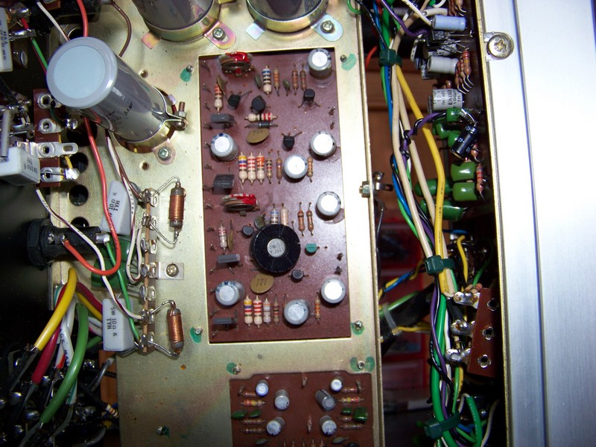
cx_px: 298
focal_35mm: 36
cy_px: 224
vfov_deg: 39.7
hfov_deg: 51.4
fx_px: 620
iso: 64
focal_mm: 5.85
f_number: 2.8
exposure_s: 1/30
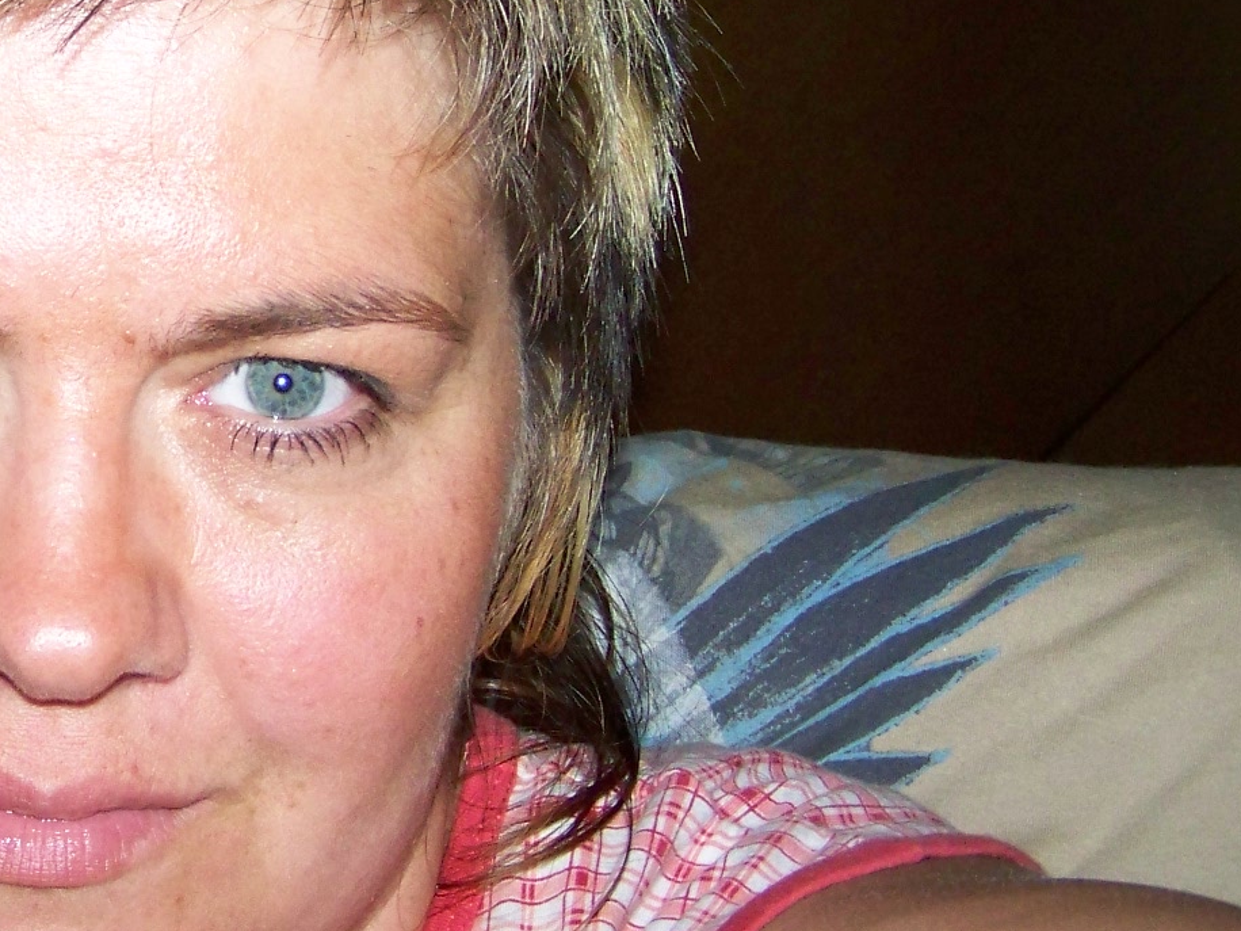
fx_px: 3047
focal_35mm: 85
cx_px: -141
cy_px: 351
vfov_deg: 17.3
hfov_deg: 21.7
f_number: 2.8
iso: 200
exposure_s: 1/30
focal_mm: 6.3
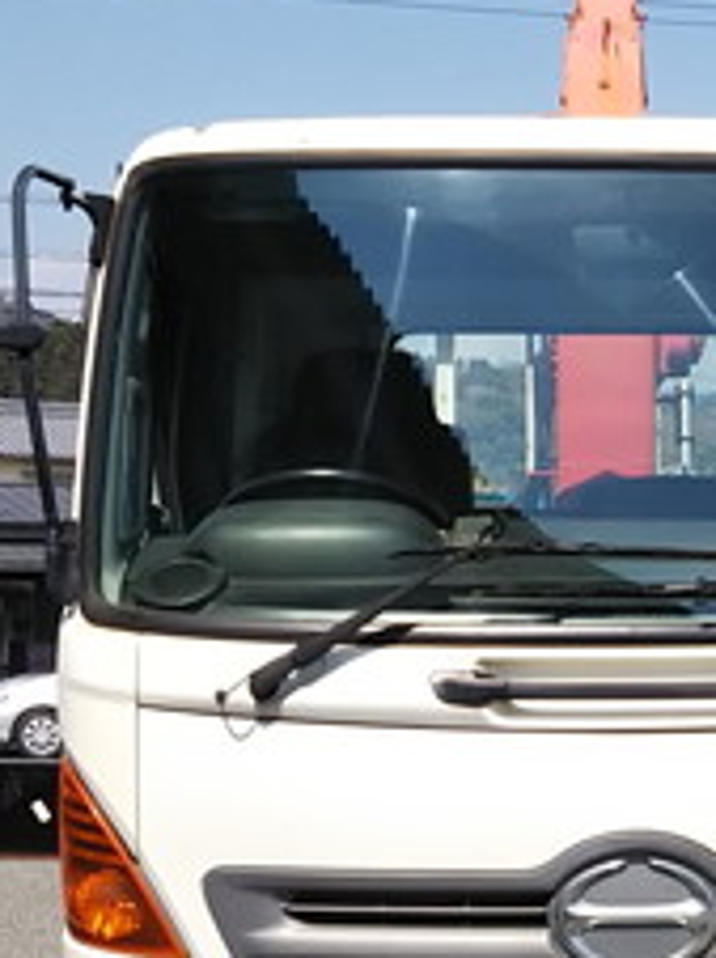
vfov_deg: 23.0
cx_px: 720
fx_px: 2349
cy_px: 585
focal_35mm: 85
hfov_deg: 16.9
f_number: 2.2
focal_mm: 4
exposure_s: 1/1020
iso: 20
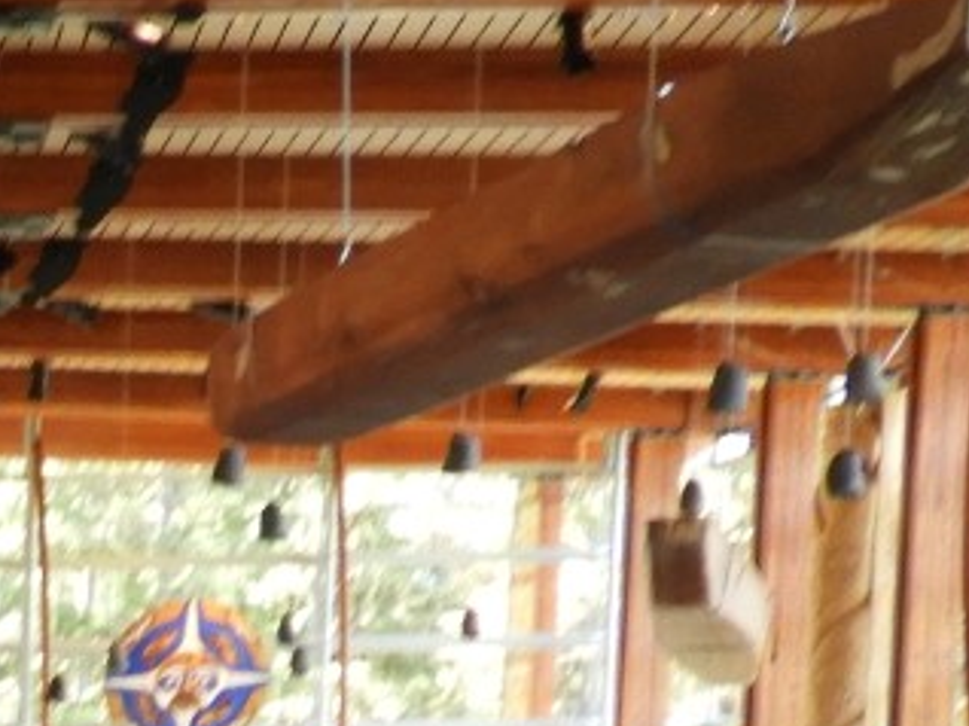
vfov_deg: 10.1
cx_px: -1204
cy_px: 1440
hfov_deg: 12.2
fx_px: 3804
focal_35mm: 136
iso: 280
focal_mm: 5.4
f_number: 3.5
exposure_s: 1/30
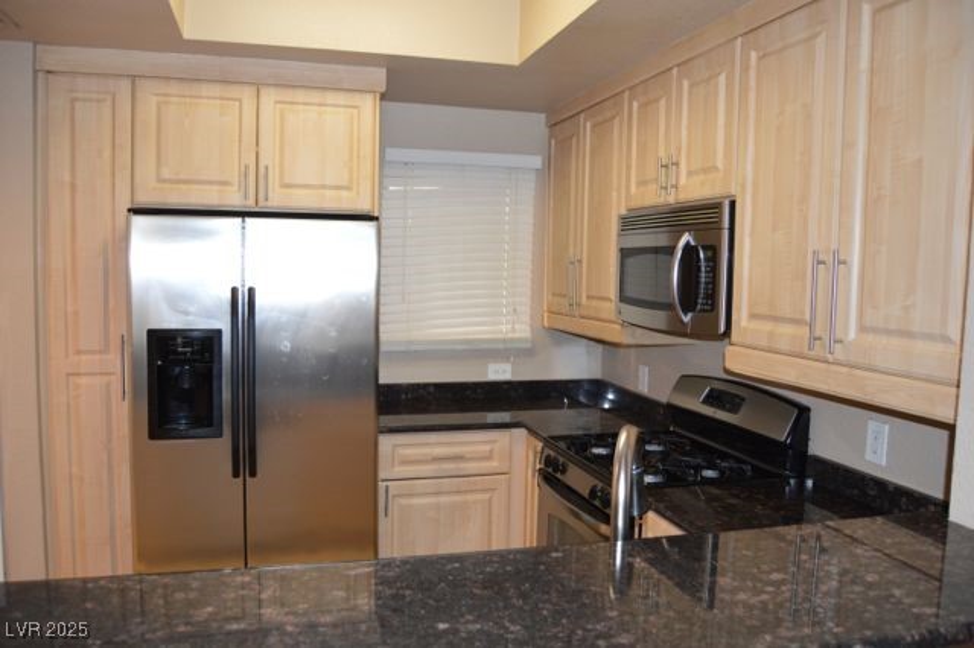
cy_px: 324
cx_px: 487
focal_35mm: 27
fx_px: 730
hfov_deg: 67.4
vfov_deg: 47.9
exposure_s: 1/60
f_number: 3.5
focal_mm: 18
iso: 1000
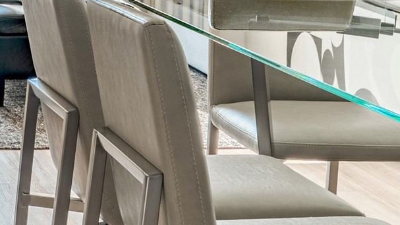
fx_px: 1431
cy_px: -132
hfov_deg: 14.9
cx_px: -179
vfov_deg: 8.7
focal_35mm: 135
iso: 100
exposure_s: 1/400
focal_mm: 24
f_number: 9
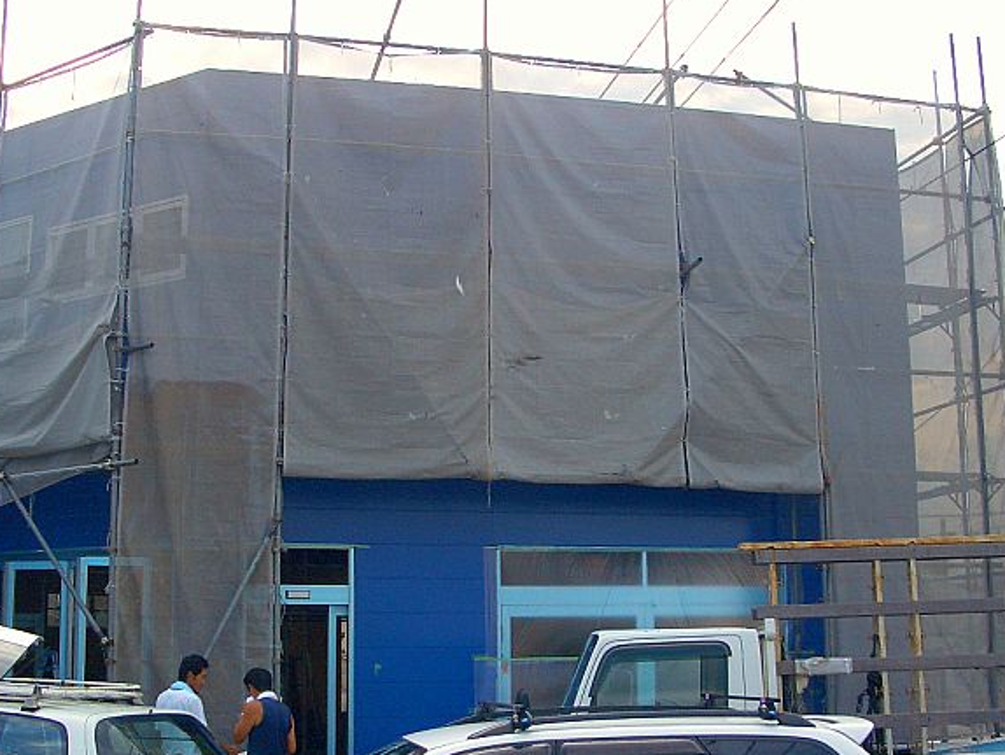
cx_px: 452
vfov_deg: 36.8
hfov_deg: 47.8
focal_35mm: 39
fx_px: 1133
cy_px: 408
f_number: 4.3
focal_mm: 5.8
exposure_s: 1/200
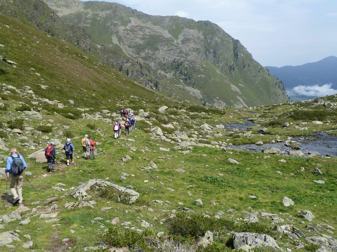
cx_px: 168
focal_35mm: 35
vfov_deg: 40.7
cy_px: 126
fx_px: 341
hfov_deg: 52.6
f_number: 4.5
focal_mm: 5.7
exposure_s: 1/400
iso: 80
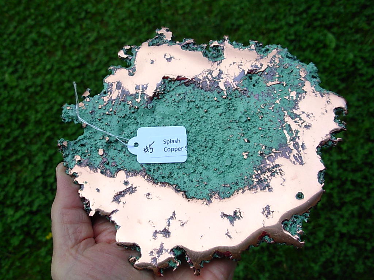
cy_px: 140
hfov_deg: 49.0
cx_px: 187
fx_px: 411
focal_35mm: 38
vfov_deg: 37.7
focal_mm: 6.3
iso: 50
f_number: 2.9
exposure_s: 1/313
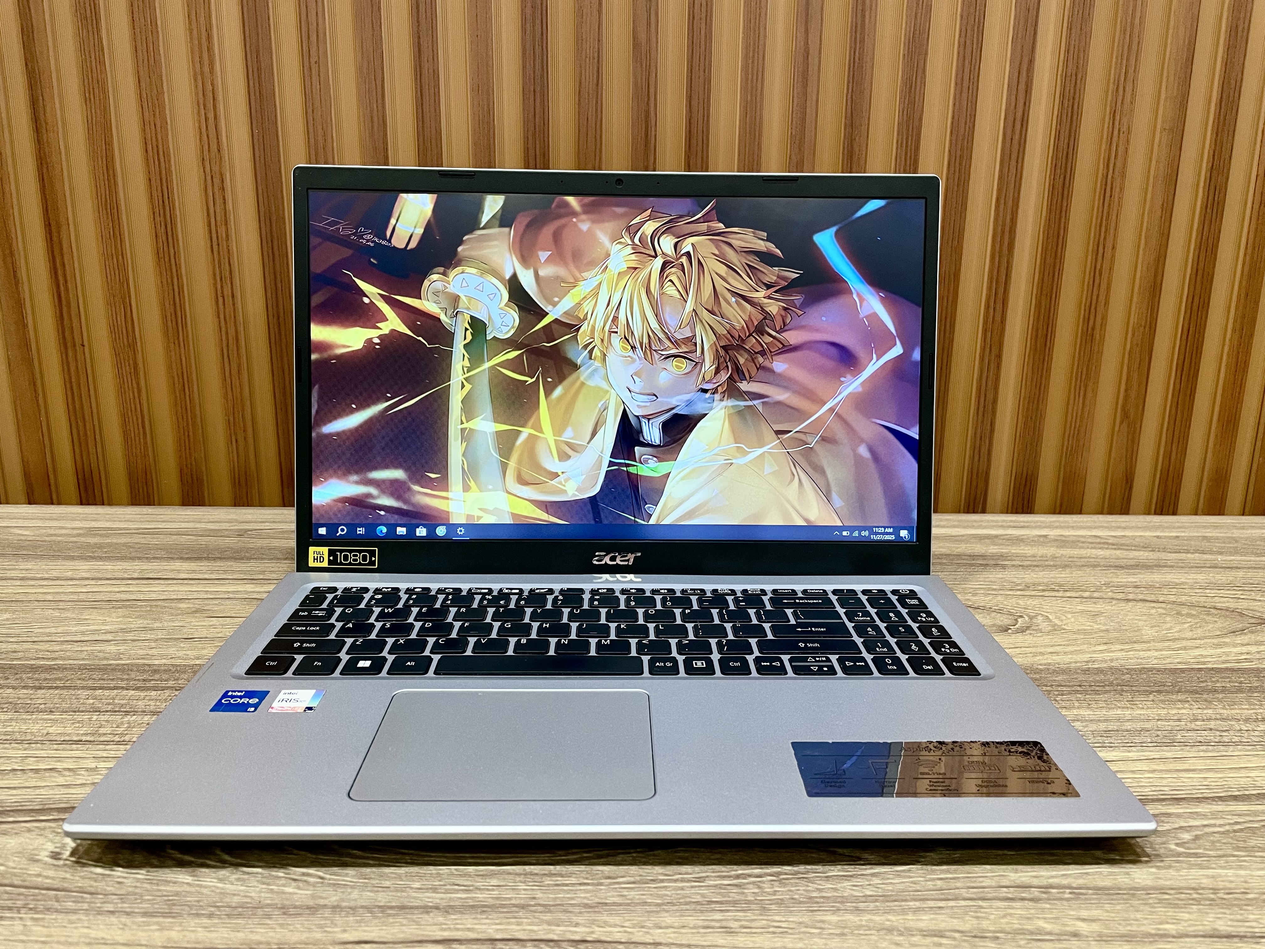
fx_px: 950
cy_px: 474
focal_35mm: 26
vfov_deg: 53.1
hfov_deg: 67.3
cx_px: 632
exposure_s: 1/50
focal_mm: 4.2
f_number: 1.6
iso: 160
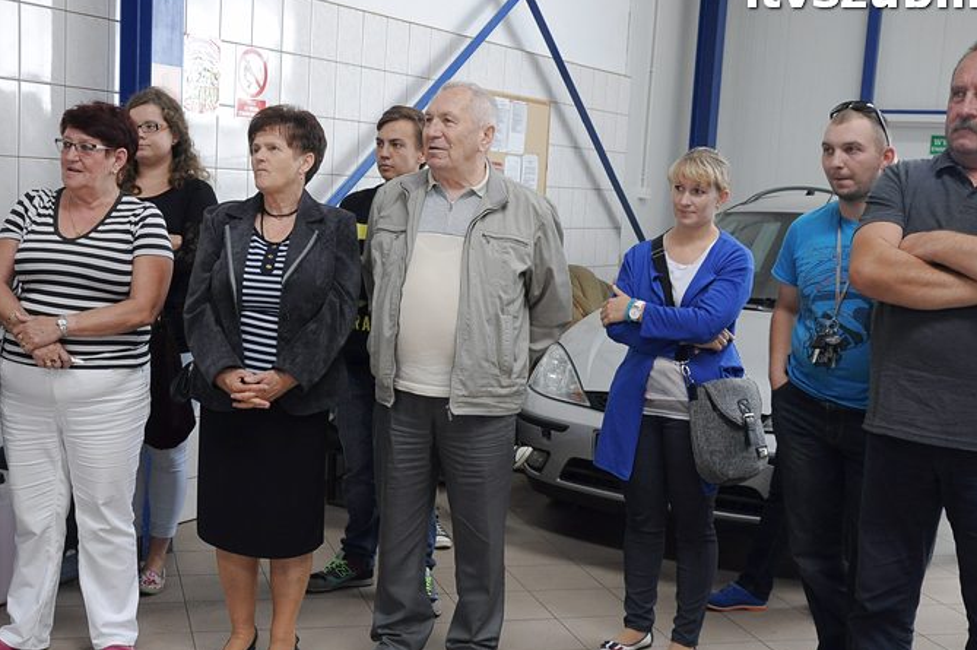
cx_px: 454
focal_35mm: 48
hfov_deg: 41.4
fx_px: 1292
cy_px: 359
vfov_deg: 28.2
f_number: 5.6
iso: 800
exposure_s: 1/80
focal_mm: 25
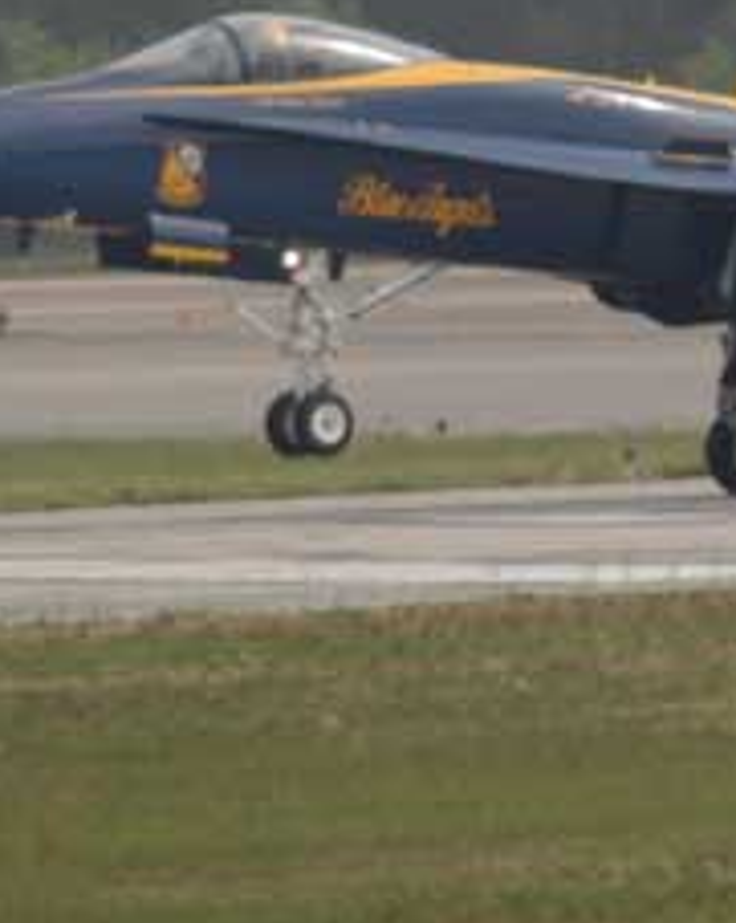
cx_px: 825
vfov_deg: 1.3
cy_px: 191
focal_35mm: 1489
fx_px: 40625
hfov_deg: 1.0
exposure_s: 1/2000
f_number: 5.6
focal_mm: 300
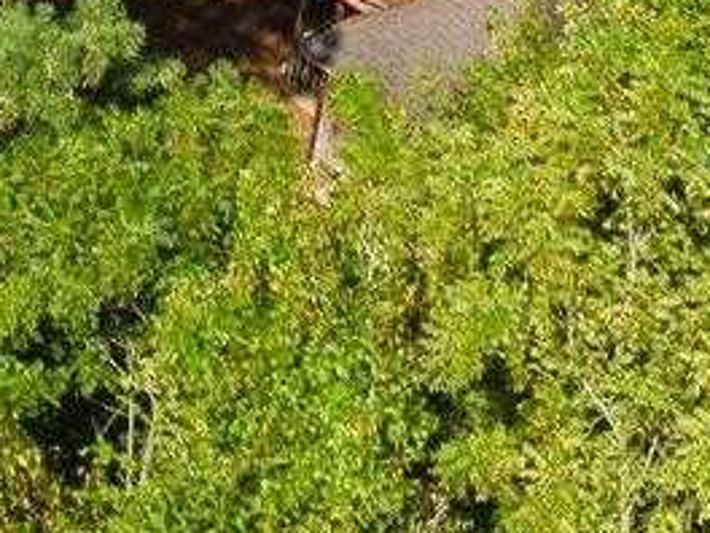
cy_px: -1075
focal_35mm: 186
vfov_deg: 7.1
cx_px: -1189
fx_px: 3815
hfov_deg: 9.2
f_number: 2.8
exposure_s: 1/1250
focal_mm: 12.29
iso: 100
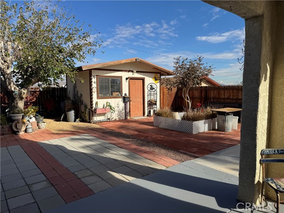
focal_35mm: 24
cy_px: 106
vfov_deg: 56.8
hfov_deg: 71.6
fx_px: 197
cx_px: 142
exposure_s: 1/5814
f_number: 1.78
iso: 80
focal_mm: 6.76
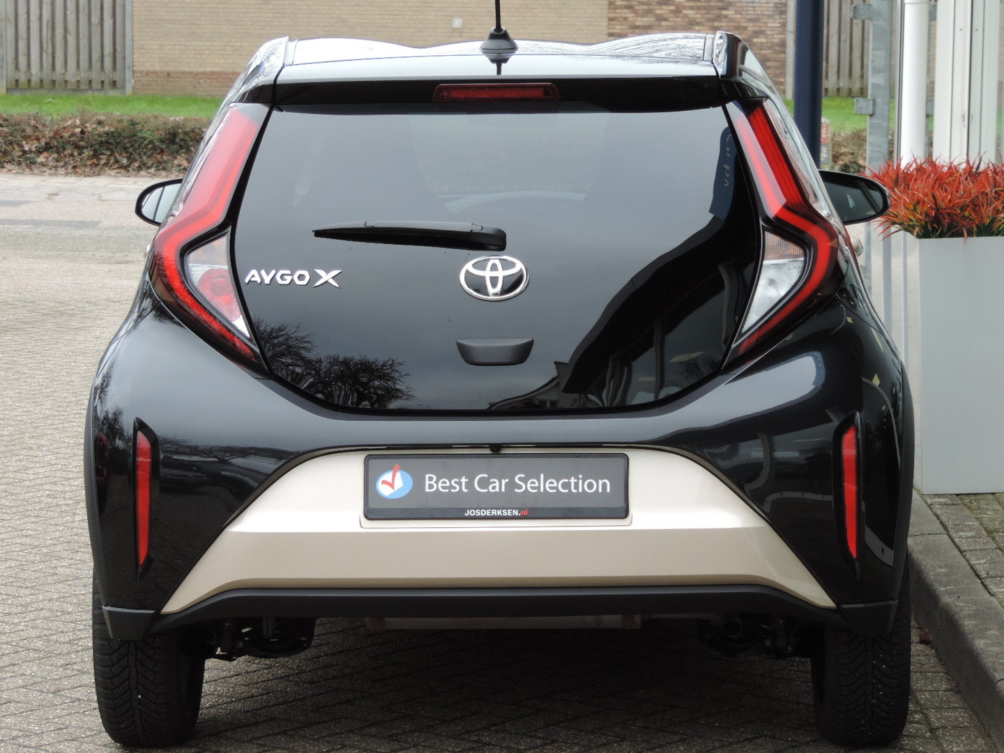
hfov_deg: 16.4
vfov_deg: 12.3
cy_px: 376
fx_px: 3480
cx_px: 502
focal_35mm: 120
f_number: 4.2
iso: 180
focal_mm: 21.4
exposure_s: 1/100
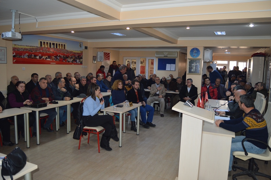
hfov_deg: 67.4
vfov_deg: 47.9
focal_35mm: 27
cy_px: 90
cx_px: 136
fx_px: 203
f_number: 3.5
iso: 400
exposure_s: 1/60
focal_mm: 18
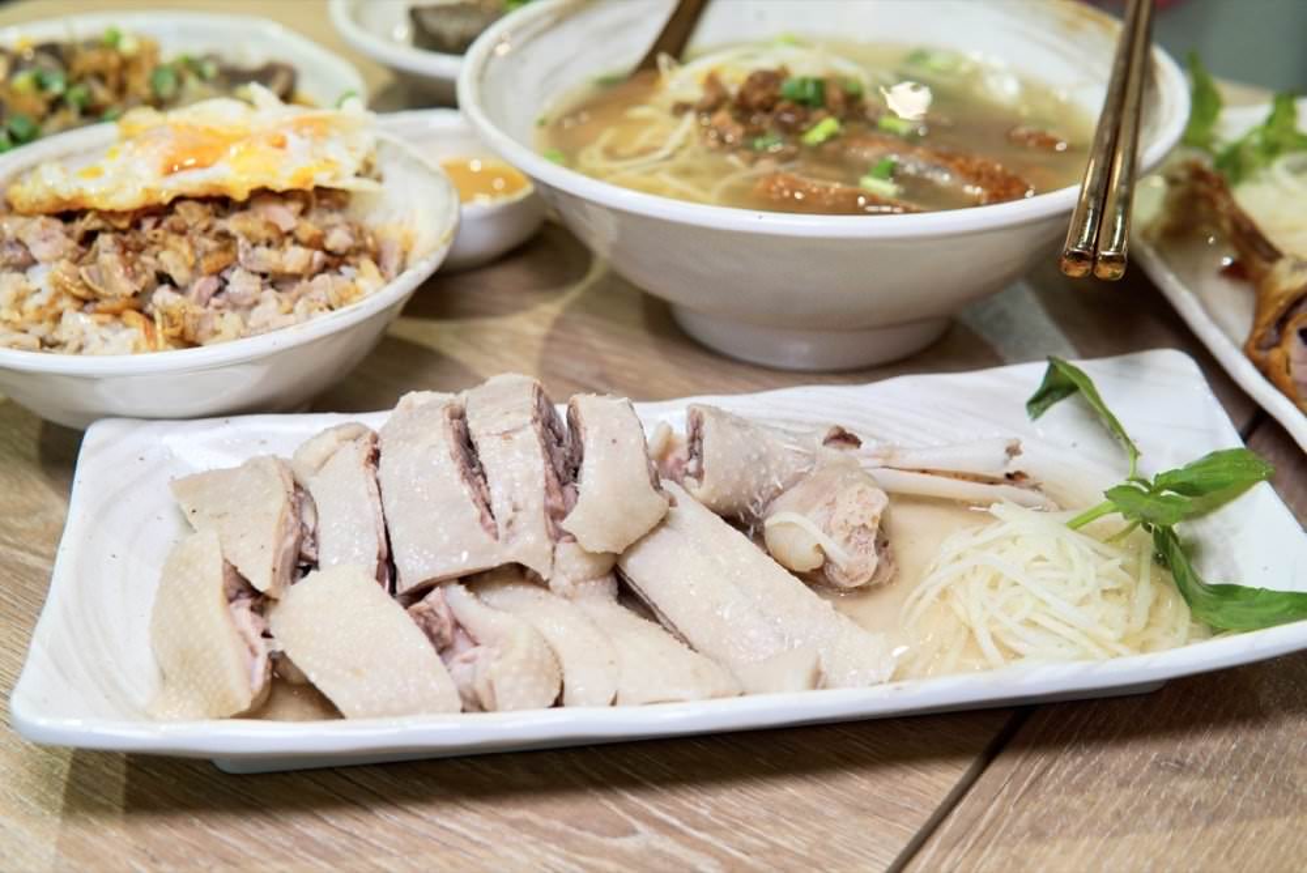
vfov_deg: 29.9
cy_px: 436
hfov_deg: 43.6
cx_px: 654
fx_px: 1635
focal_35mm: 45
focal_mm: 30
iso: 250
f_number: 4
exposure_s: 1/60
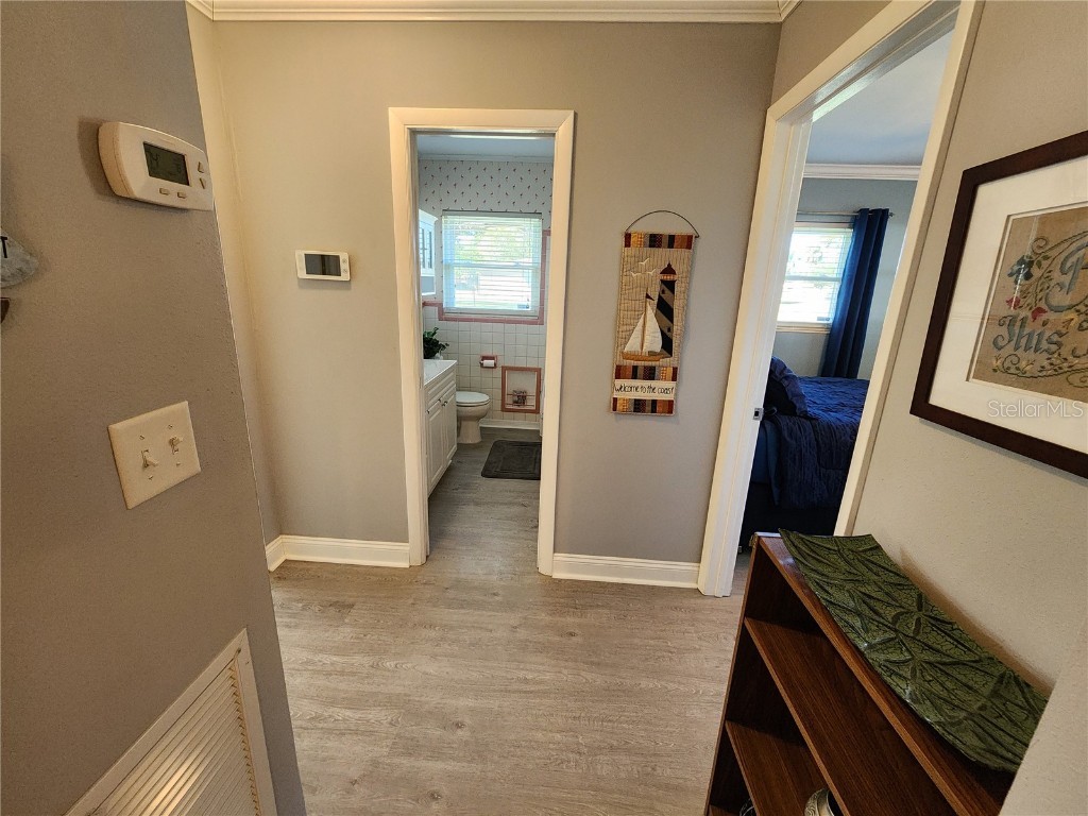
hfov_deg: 106.2
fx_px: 409
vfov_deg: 89.9
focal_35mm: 13
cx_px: 544
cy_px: 408
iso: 400
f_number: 2.2
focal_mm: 2.2
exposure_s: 1/60
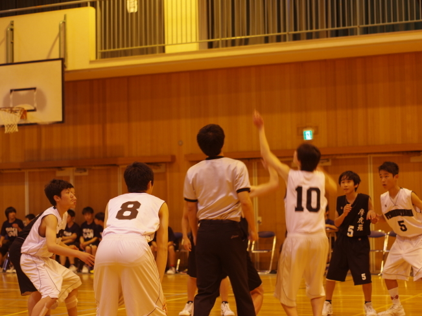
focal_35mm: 82
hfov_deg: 23.8
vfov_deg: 18.0
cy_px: 158
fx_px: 999
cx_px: 226
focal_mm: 50
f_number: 2.5
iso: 400
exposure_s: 1/60
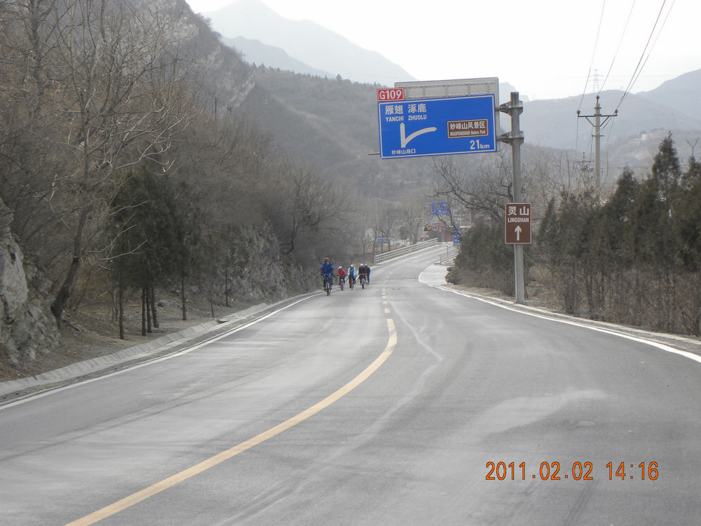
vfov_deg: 15.6
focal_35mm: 95
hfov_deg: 20.7
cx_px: 350
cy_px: 263
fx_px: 1924
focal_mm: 16.9
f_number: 4
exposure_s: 1/168
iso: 64
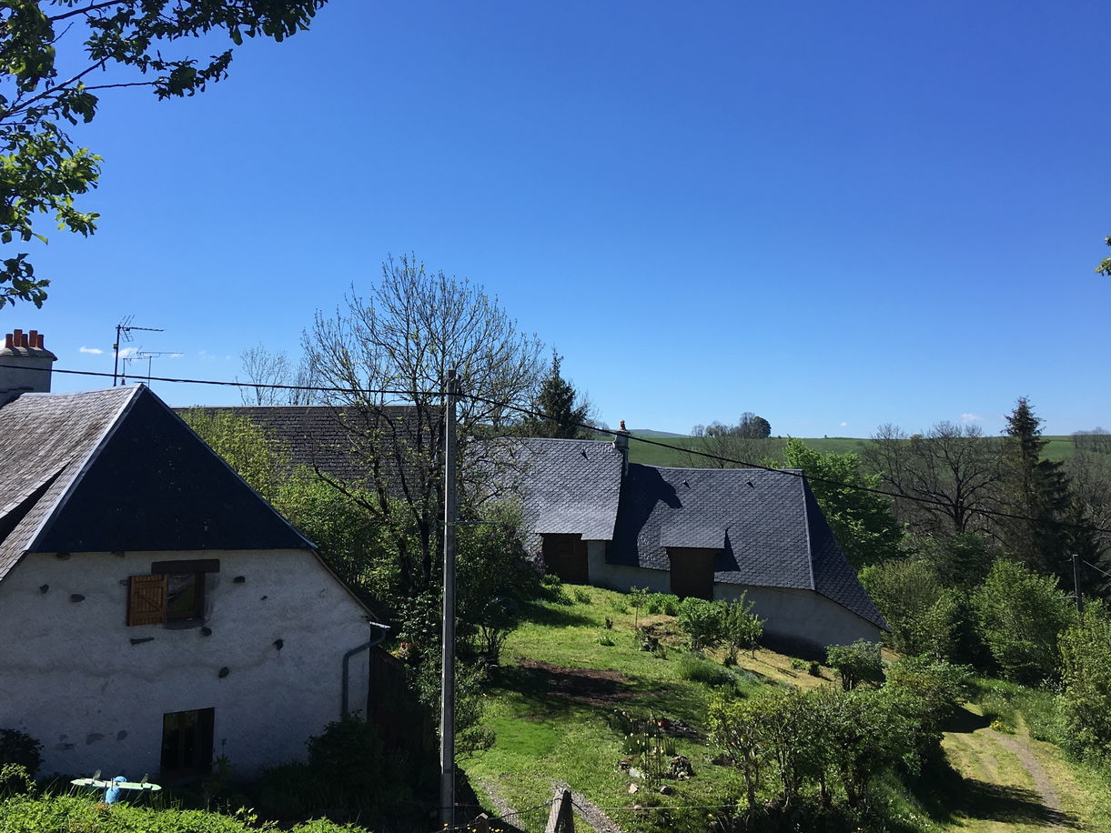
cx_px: 466
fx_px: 1220
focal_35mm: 38
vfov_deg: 37.5
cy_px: 316
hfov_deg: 48.8
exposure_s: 1/1508
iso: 25
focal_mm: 4.15
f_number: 2.2
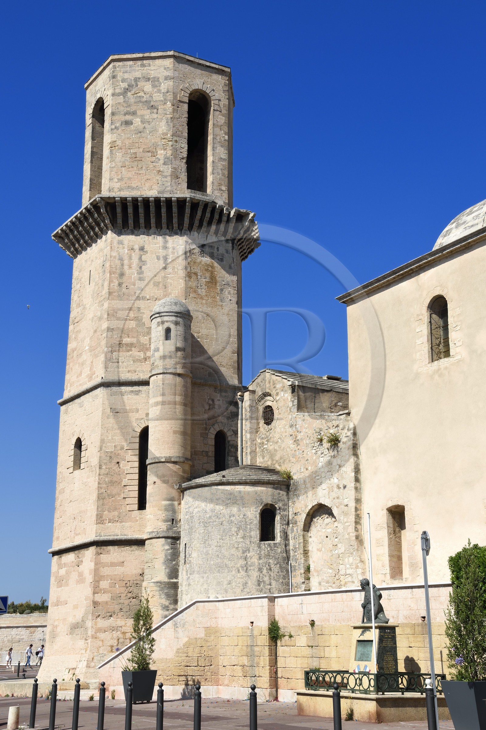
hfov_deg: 28.1
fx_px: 973
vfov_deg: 41.1
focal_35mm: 48
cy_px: 365
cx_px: 243
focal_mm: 48
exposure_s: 1/320
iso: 200
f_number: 13
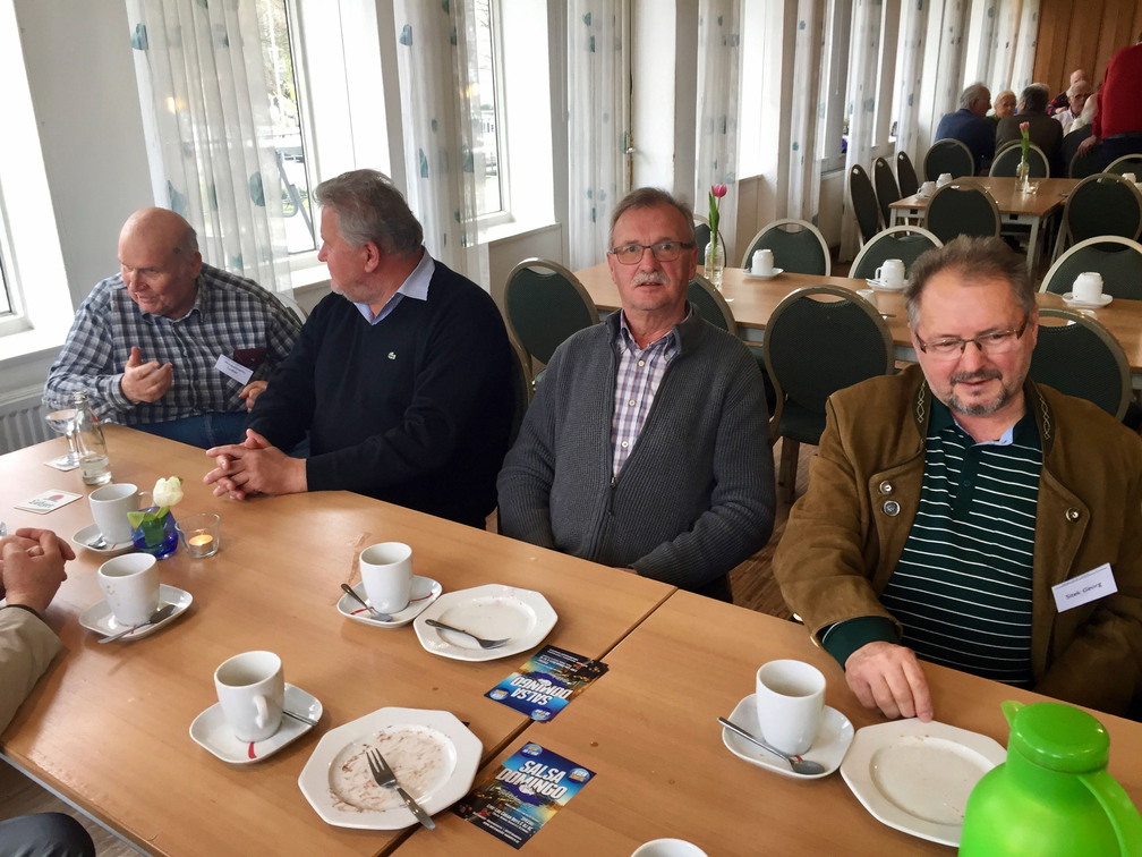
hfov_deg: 61.7
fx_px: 957
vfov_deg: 48.2
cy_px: 428
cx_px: 571
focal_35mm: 29
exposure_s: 1/33
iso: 32
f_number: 2.2
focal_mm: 4.15
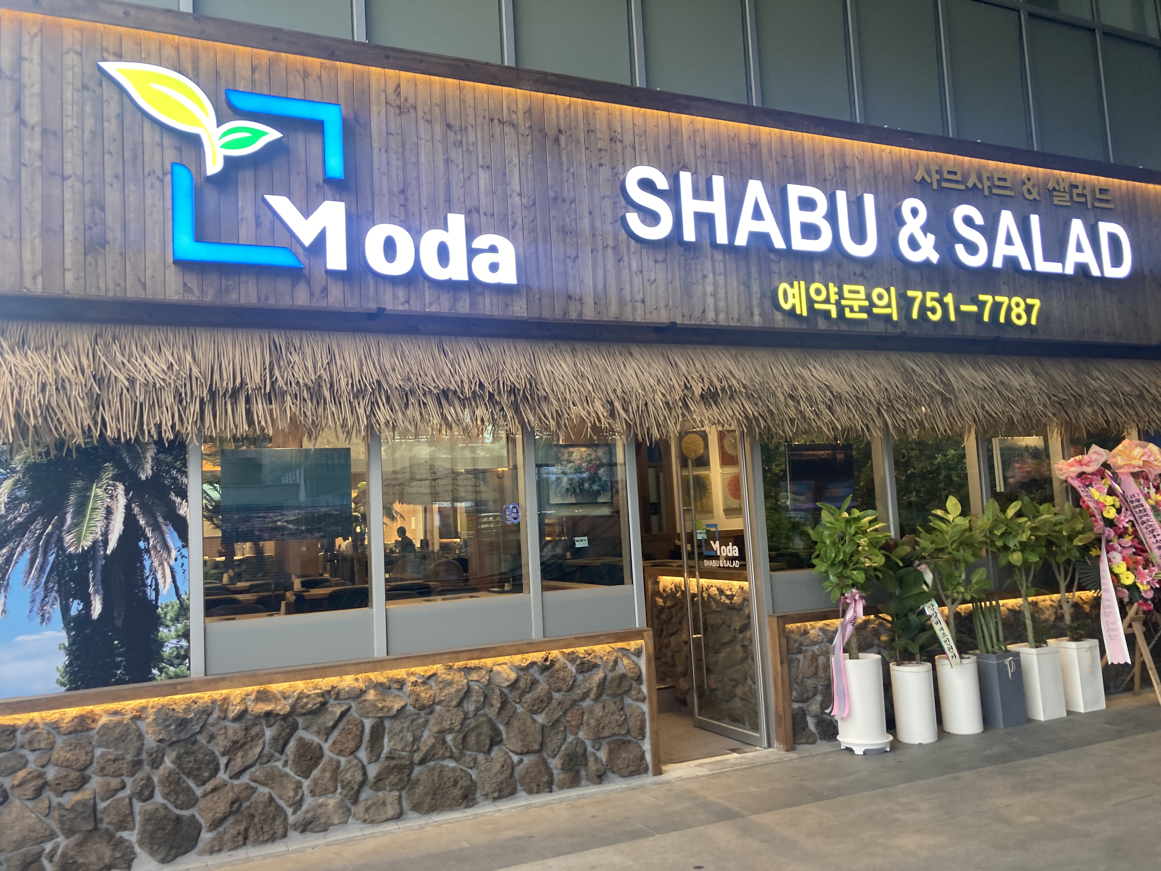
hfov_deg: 63.4
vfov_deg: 49.7
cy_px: 436
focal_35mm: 28
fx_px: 939
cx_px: 580
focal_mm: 3.99
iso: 64
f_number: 1.8
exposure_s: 1/60
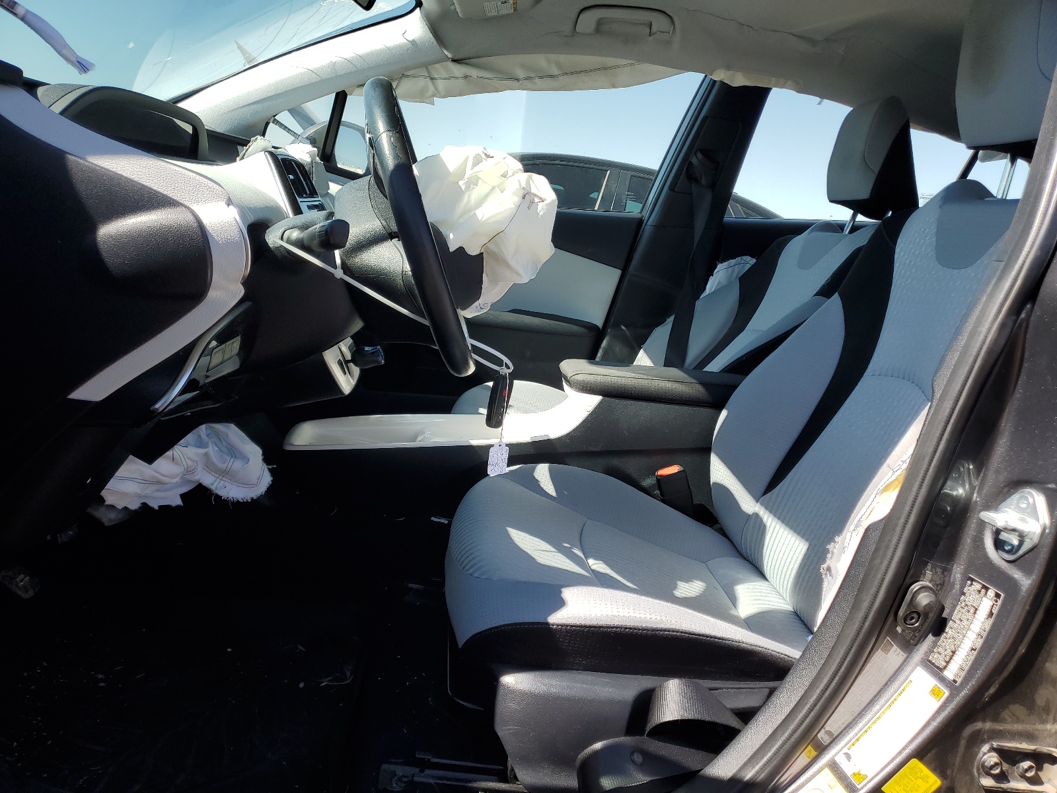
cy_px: 396
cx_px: 528
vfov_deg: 53.1
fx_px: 794
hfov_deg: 67.3
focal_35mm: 26
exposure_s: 1/1250
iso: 50
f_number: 1.5
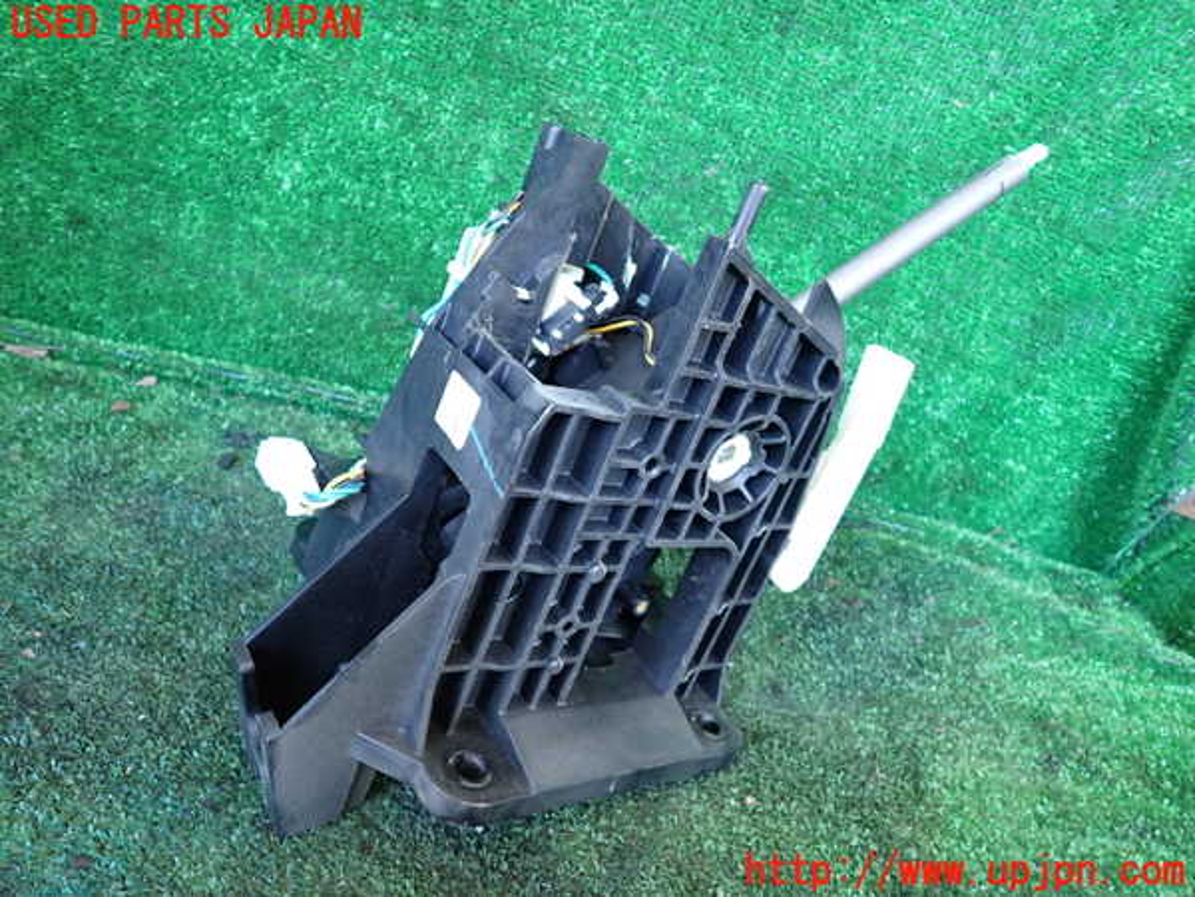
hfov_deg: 69.4
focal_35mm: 25
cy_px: 448
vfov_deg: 54.9
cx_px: 598
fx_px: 863
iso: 200
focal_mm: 4.5
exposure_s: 1/30
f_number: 2
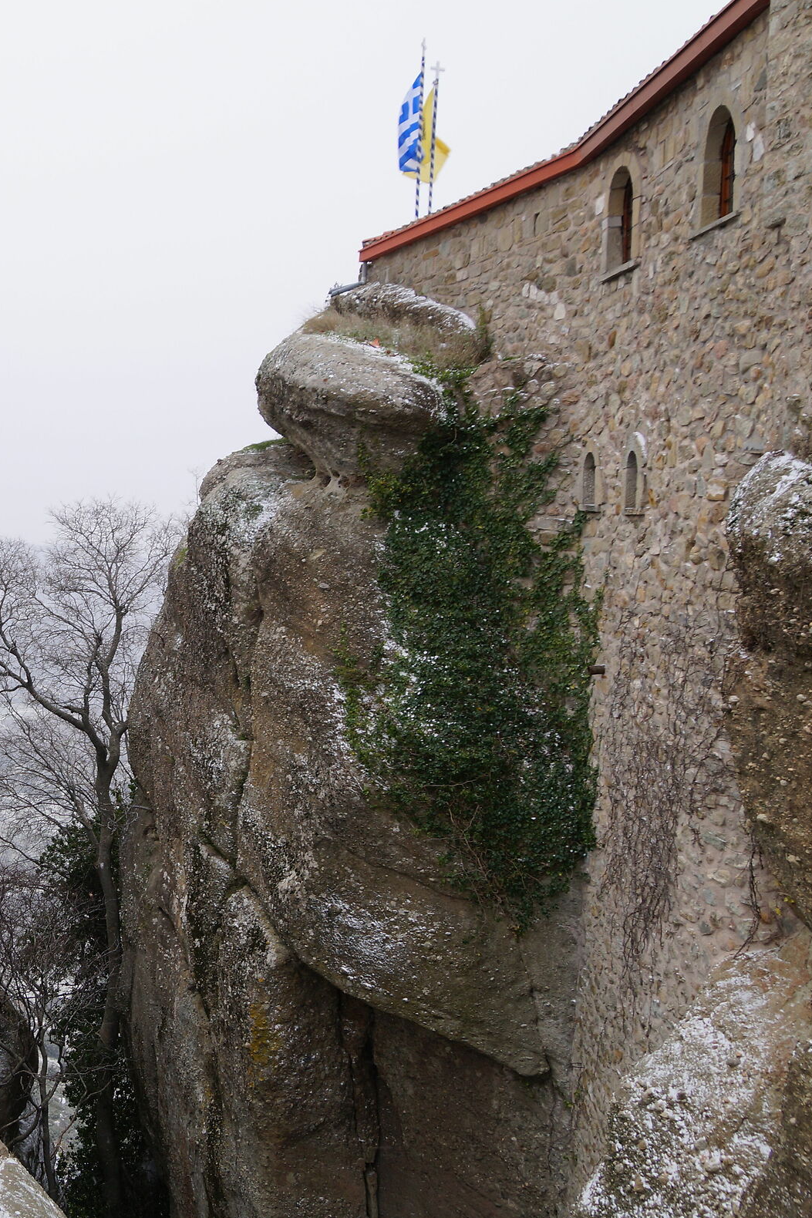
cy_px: 605
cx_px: -55
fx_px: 1387
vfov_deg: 47.4
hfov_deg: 29.7
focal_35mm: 41
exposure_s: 1/100
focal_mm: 18
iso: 100
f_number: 6.3
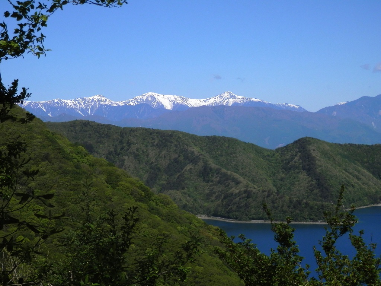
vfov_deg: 16.8
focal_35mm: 88
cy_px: 143
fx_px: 969
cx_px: 190
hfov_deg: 22.3
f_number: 13.5
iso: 80
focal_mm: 15.8
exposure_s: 1/200
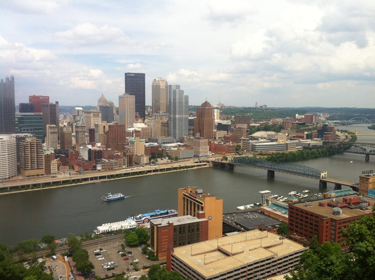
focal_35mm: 35
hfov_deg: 52.7
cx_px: 188
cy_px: 140
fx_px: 379
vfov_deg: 40.6
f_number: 2.8
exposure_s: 1/2155
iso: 80
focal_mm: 3.85
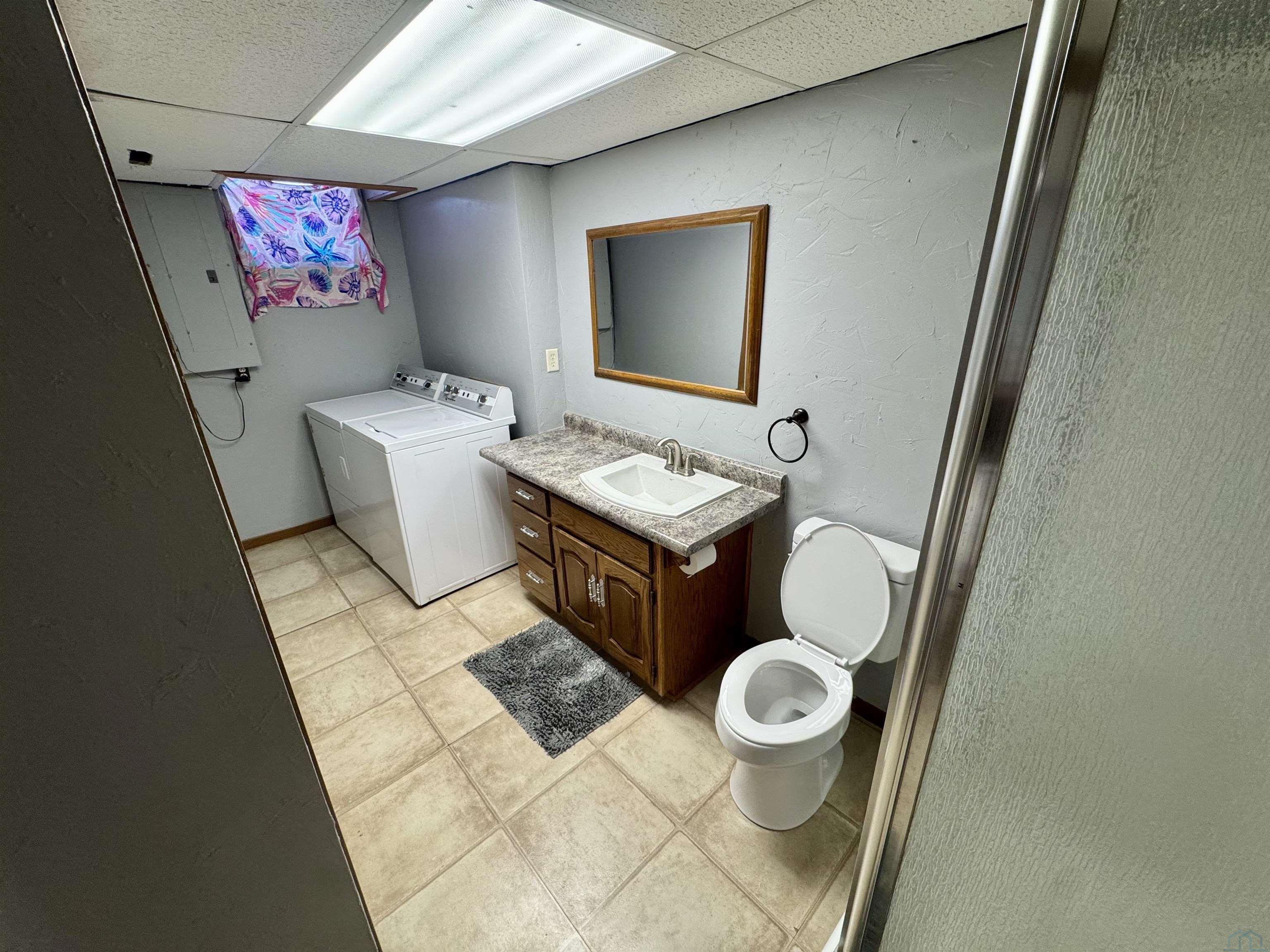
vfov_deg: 85.7
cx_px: 635
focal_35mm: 14
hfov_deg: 102.1
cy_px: 476
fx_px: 514
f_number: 2.2
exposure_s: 1/120
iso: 200
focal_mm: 2.22
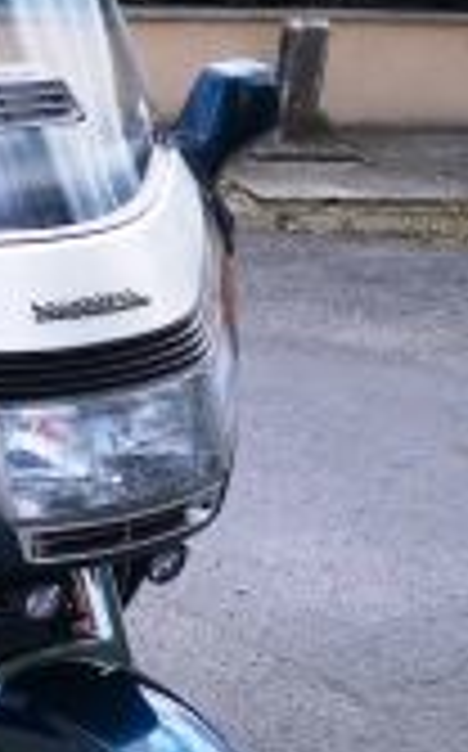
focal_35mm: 77
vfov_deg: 26.7
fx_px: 1575
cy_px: 504
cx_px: -320
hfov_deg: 15.1
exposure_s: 1/1144
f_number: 1.8
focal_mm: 5.58
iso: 50
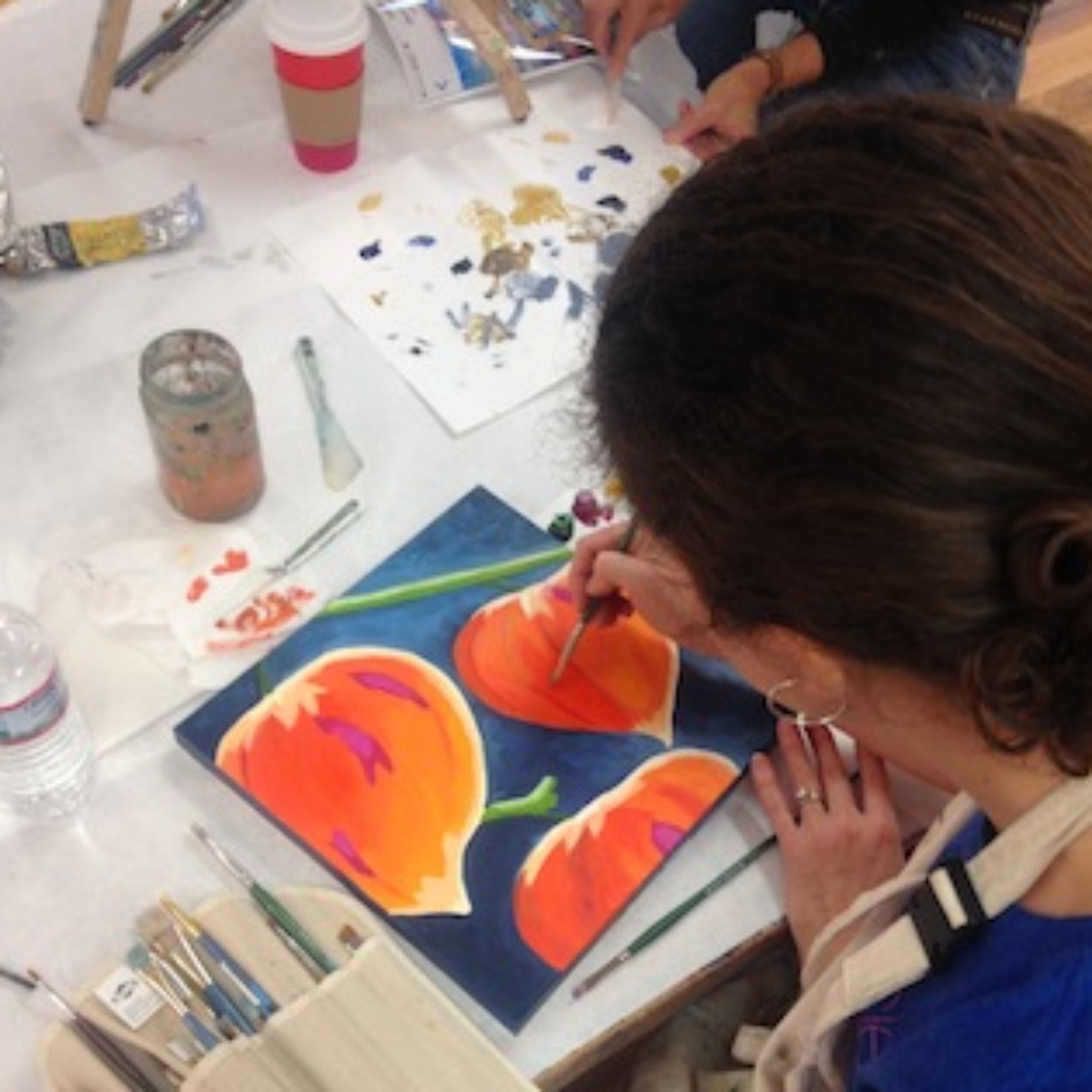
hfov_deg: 41.9
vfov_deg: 41.6
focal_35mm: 40
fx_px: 1428
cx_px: 555
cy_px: 676
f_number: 2.4
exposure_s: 1/20
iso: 50
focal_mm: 4.12
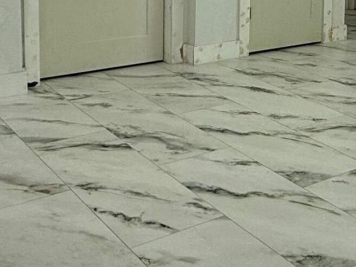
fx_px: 658
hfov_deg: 28.6
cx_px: 345
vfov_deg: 21.6
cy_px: -38
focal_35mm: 64
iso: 50
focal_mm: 2.22
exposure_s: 1/187
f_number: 2.2
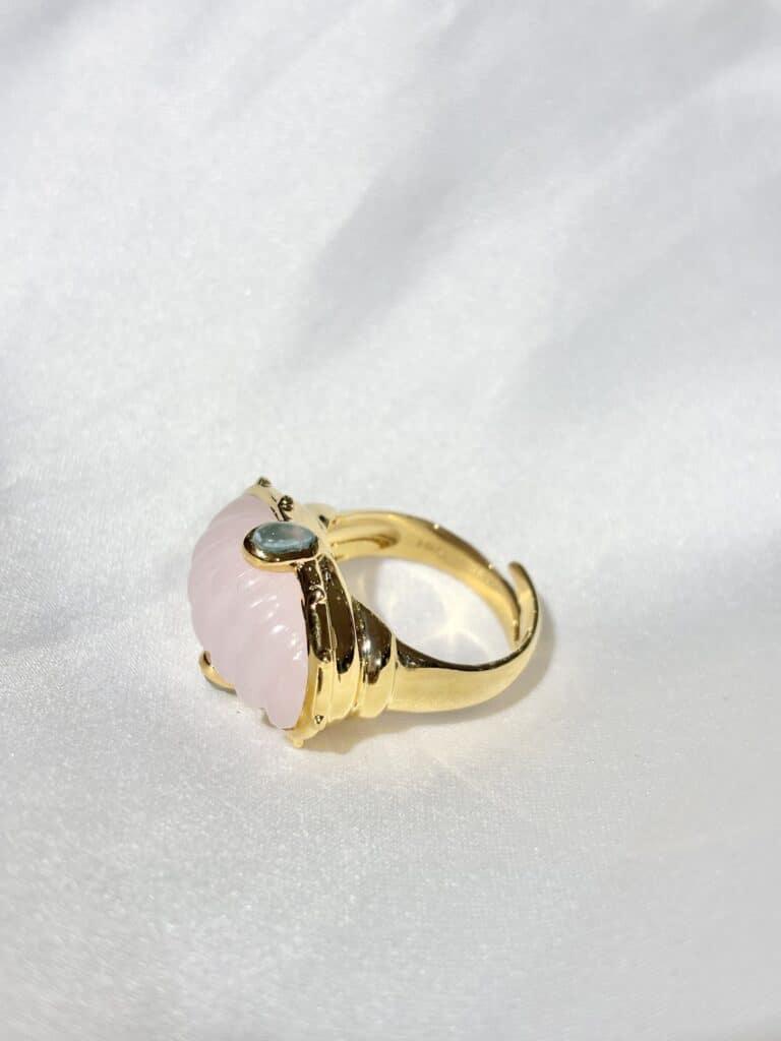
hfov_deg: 28.0
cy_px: 520
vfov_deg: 36.8
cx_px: 390
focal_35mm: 52
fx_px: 1564
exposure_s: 1/384
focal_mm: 5.96
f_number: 1.6
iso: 32
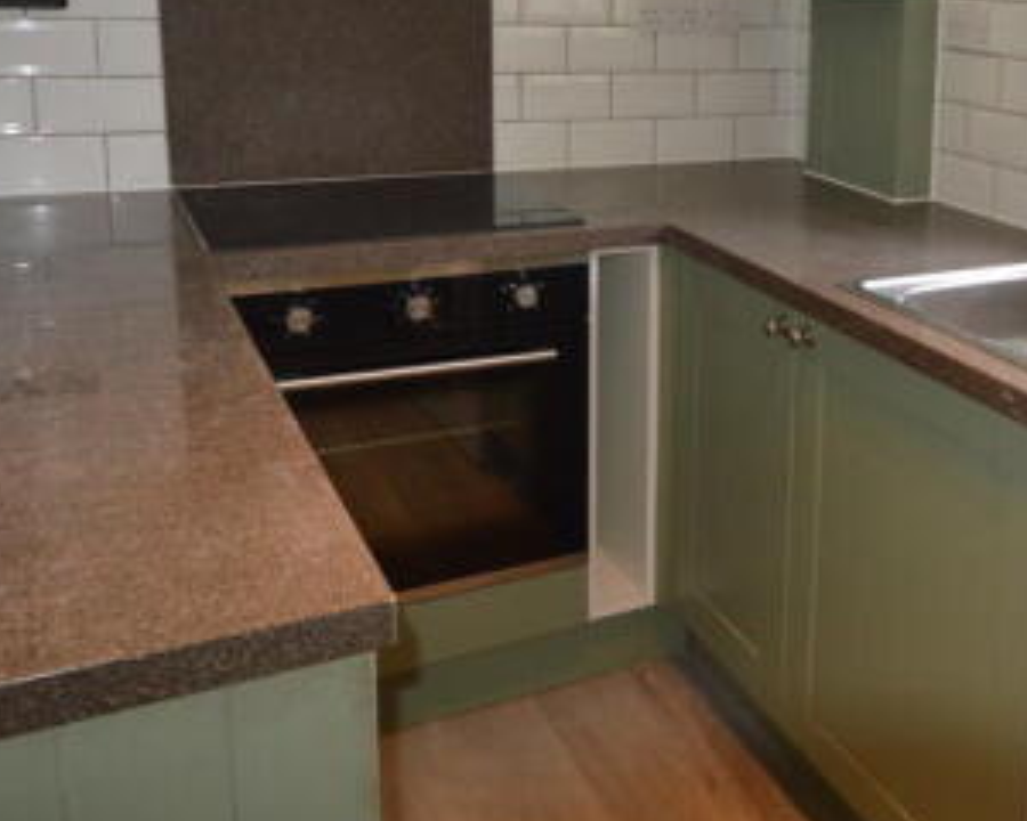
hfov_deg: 43.2
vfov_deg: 36.7
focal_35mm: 40
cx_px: 849
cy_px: 236
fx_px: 1217
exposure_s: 1/80
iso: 400
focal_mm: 13
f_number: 4
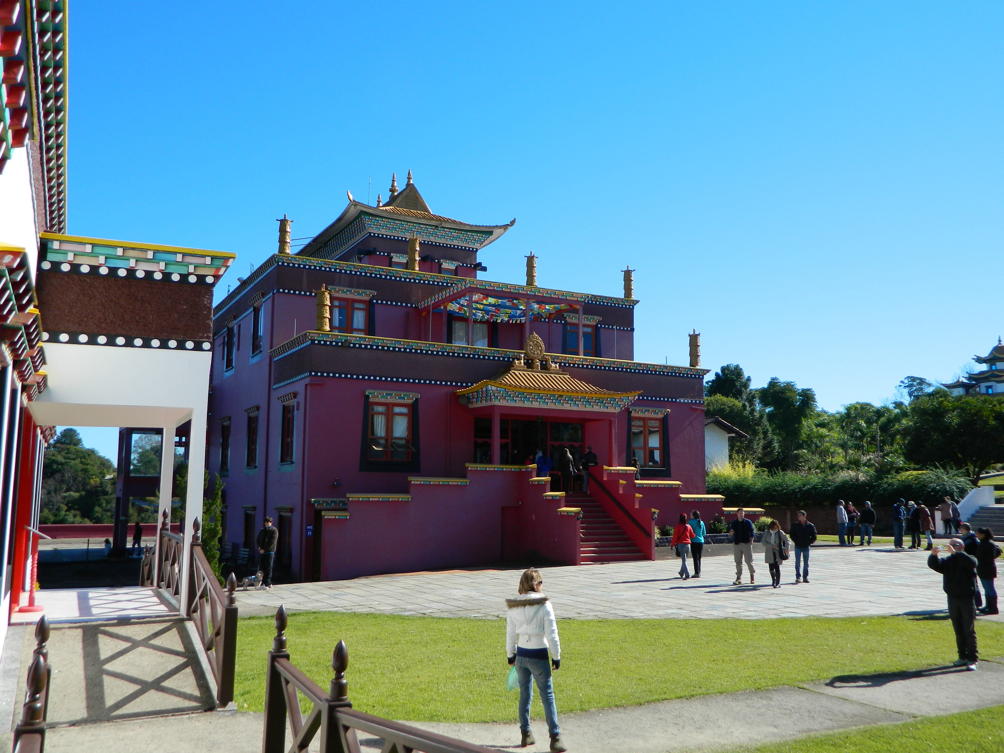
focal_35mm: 31
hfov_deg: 58.4
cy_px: 376
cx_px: 502
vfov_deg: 45.4
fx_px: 899
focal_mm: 5.6
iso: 80
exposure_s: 1/800
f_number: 3.2
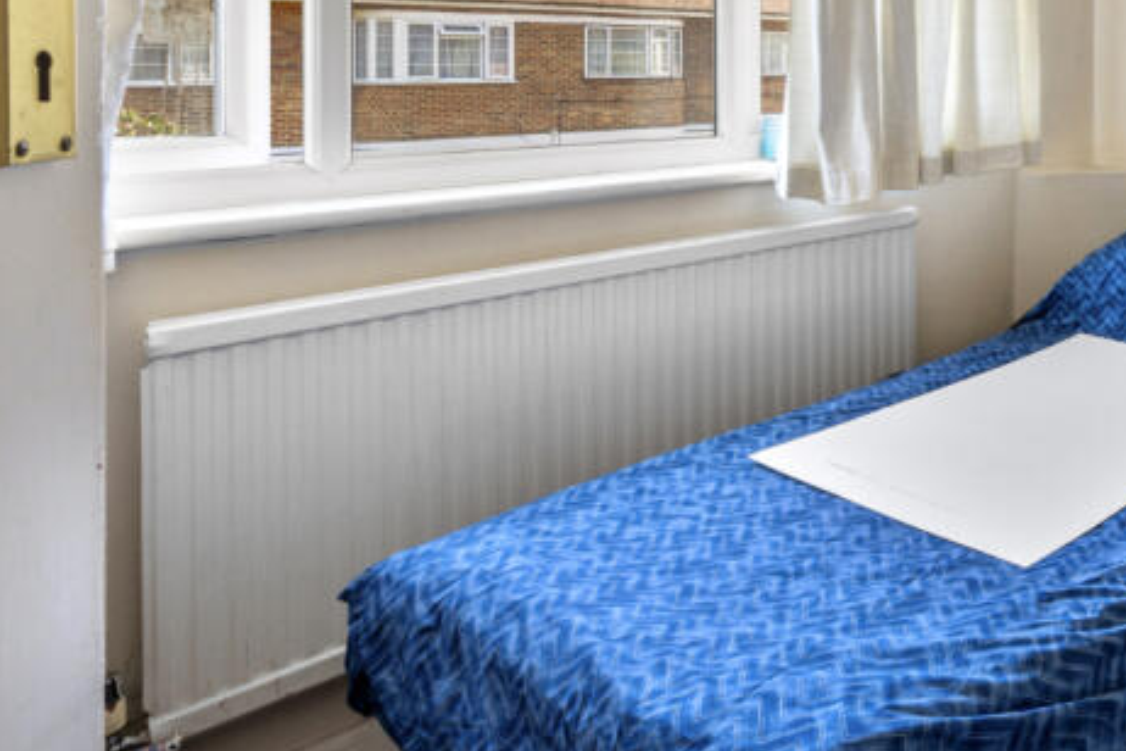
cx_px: 1202
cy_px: 84
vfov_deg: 39.5
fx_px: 970
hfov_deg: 46.6
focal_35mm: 31
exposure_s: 1/4
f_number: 16
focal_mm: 14
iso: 200
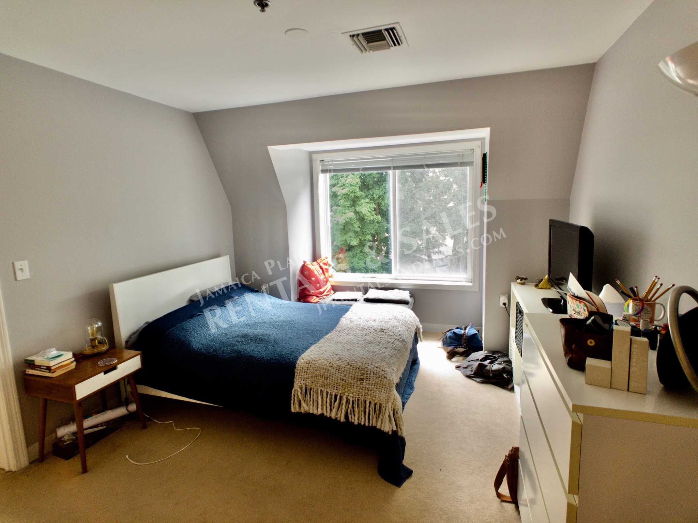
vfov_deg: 49.7
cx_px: 349
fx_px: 565
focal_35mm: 28
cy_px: 262
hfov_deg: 63.4
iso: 32
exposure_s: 1/30
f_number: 1.8
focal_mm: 3.99
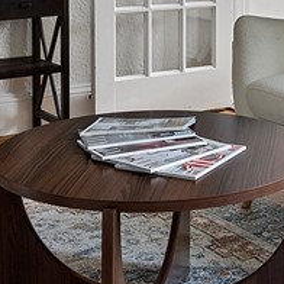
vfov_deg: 17.2
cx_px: 227
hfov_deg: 18.3
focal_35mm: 94
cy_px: -104
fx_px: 873
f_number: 8
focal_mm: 20
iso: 800
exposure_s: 1/4
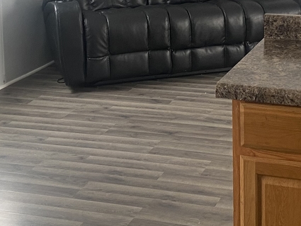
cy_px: -30
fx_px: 765
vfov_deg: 16.2
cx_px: 164
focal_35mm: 88
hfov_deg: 22.2
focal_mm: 4.25
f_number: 1.8
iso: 80
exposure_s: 1/60
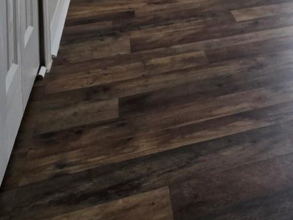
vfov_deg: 22.5
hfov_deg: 39.2
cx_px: 261
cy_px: -154
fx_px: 381
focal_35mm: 45
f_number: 2.2
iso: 50
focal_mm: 2.2
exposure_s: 1/189
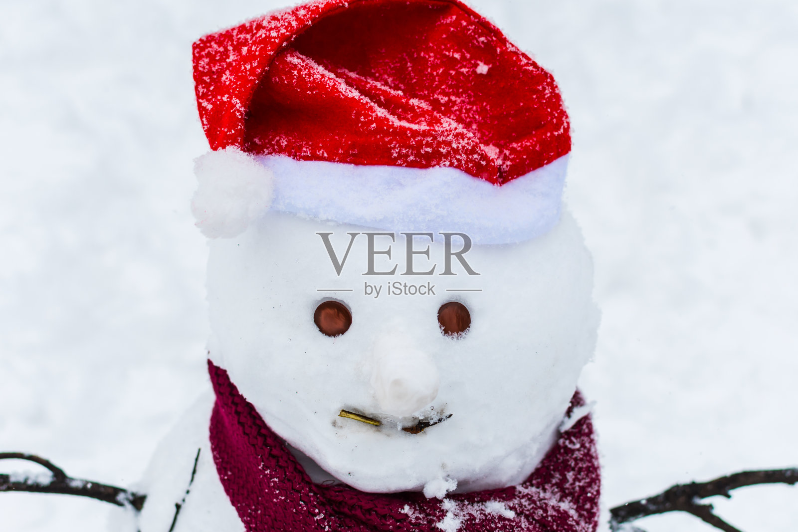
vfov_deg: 26.0
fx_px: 1153
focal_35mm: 52
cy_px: 266
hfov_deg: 38.2
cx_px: 399
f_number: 3.2
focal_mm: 35
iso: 100
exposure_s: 1/640
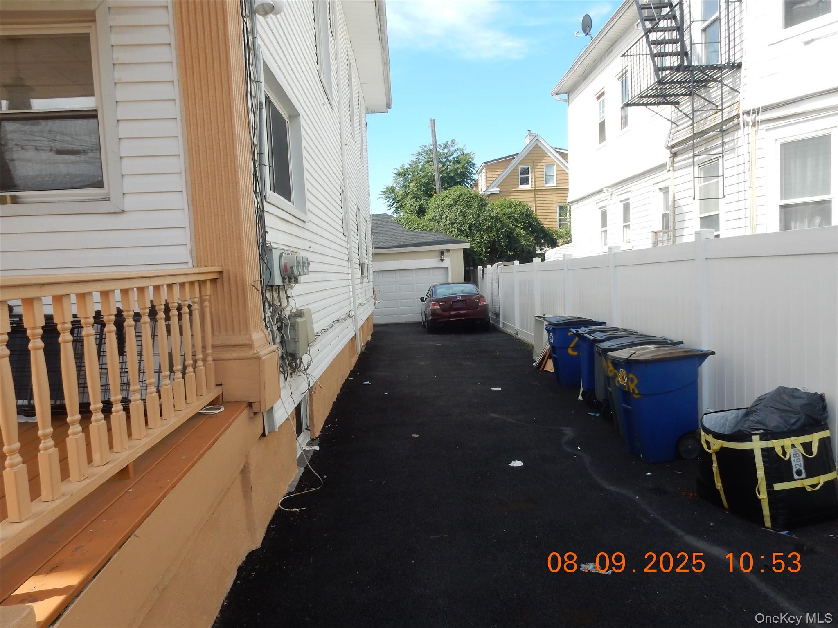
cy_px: 314
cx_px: 419
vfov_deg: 54.9
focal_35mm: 25
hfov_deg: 69.4
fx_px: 605
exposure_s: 1/320
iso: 125
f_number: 4.5
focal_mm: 4.5
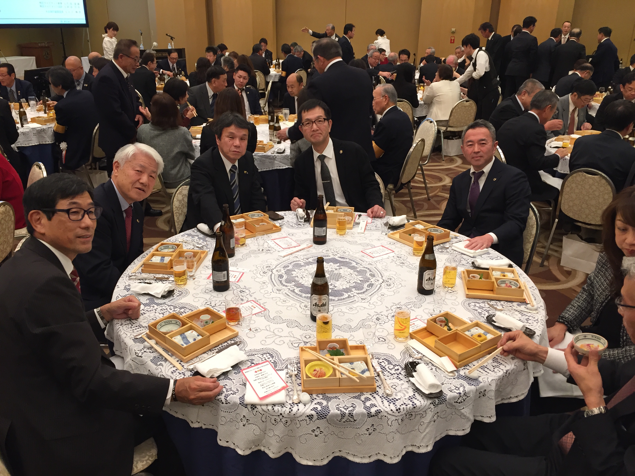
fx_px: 532
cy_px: 238
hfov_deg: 61.7
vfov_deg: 48.2
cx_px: 318
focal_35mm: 29
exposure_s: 1/30
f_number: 2.2
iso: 80
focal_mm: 4.15
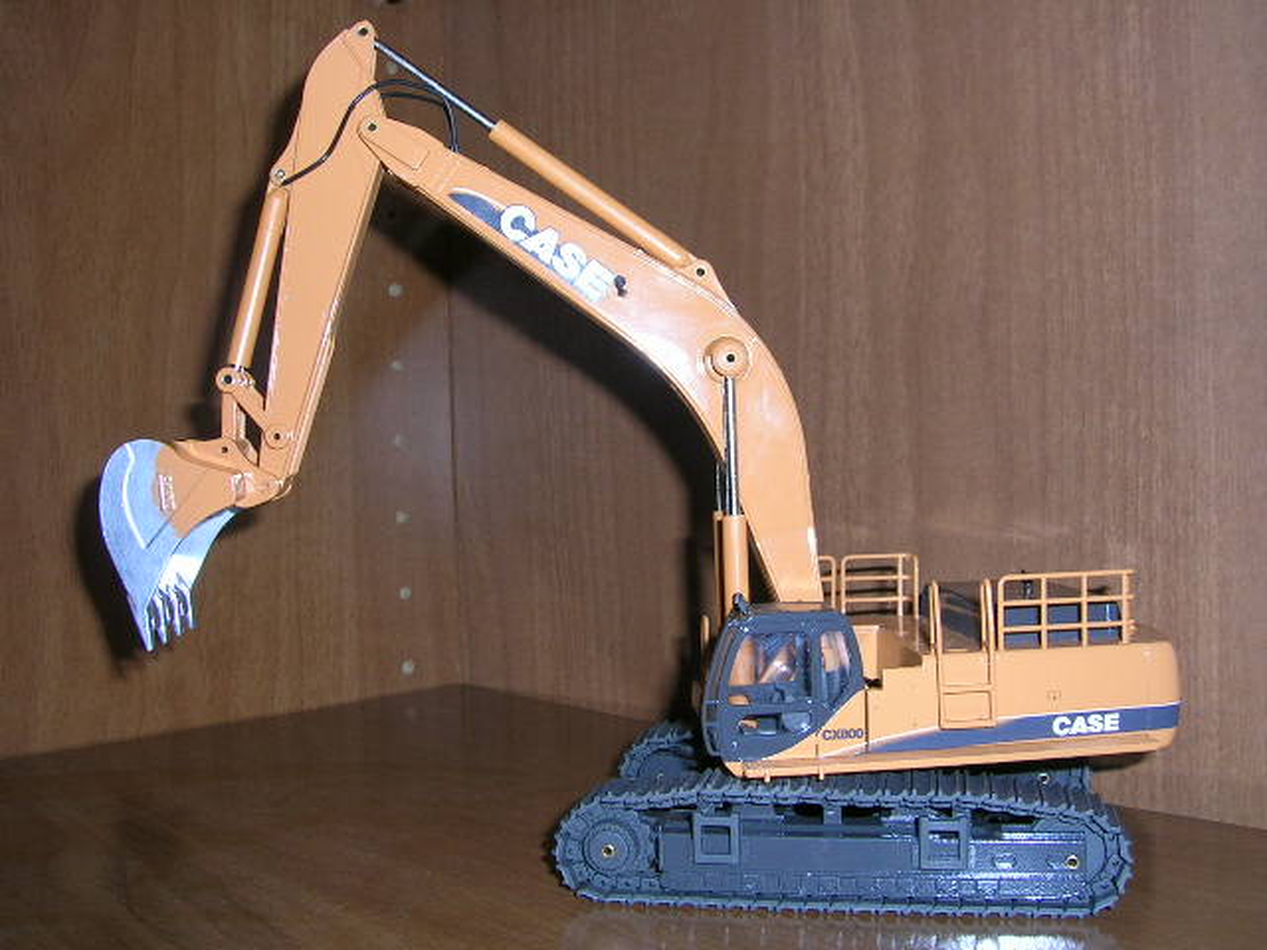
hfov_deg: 52.6
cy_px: 475
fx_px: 1281
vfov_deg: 40.7
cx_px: 634
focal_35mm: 35
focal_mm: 5.4
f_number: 4.8
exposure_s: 1/60.1
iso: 50
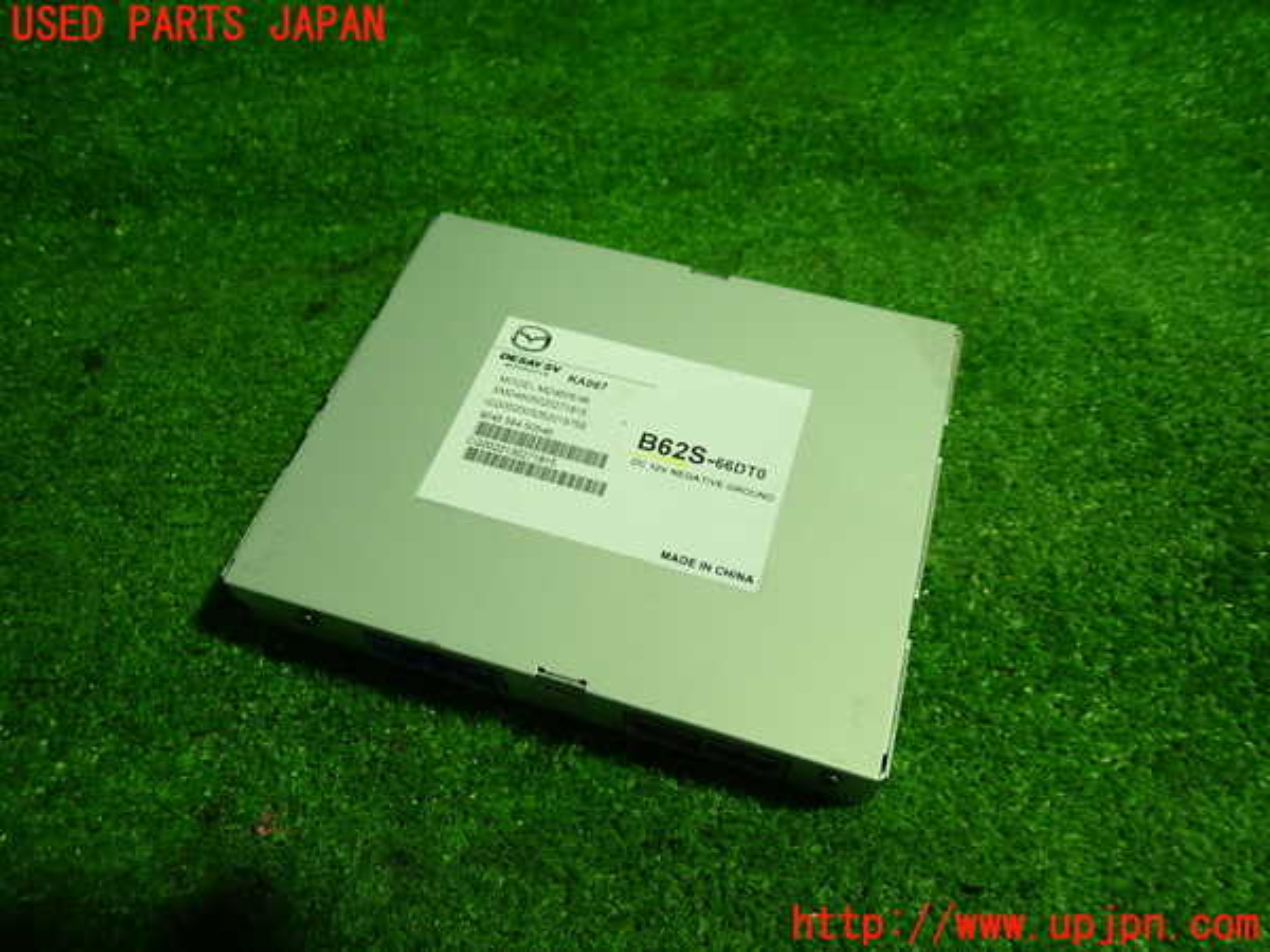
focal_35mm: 25
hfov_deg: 69.4
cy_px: 476
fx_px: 917
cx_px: 635
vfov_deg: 54.9
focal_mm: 4.5
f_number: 2
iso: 200
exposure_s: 1/60
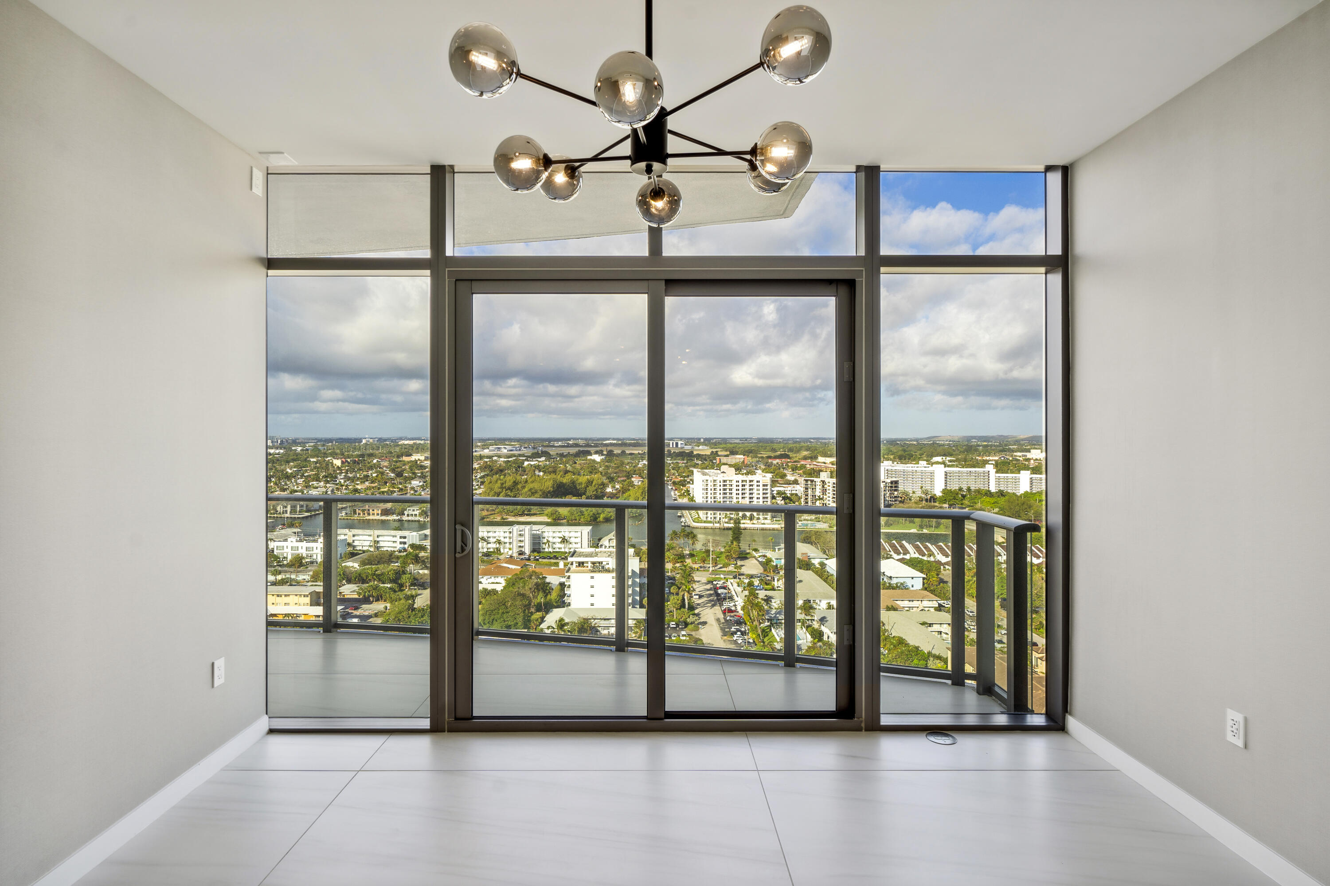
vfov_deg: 70.4
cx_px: 665
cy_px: 443
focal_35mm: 17
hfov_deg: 93.3
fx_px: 628
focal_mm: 17
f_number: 8
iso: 100
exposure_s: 1/15
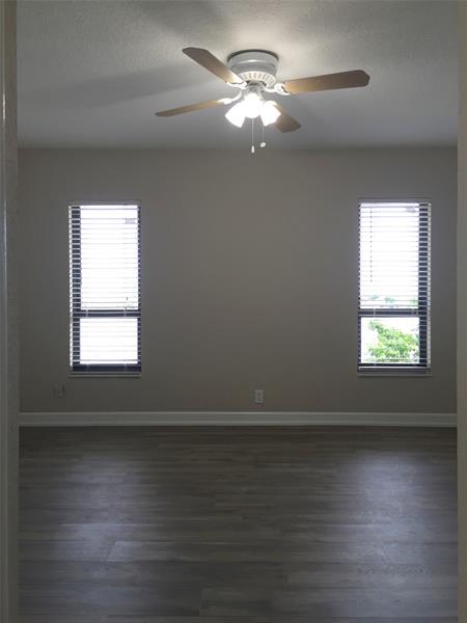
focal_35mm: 29
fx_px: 522
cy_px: 312
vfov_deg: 61.7
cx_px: 234
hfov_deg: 48.2
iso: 32
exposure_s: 1/40
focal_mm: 4.15
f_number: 2.2
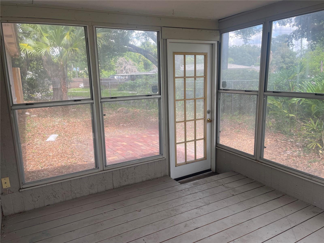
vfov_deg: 54.9
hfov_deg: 69.4
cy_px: 122
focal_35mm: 25
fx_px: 234
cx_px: 162
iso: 32
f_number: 1.6
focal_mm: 5.1
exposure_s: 1/294
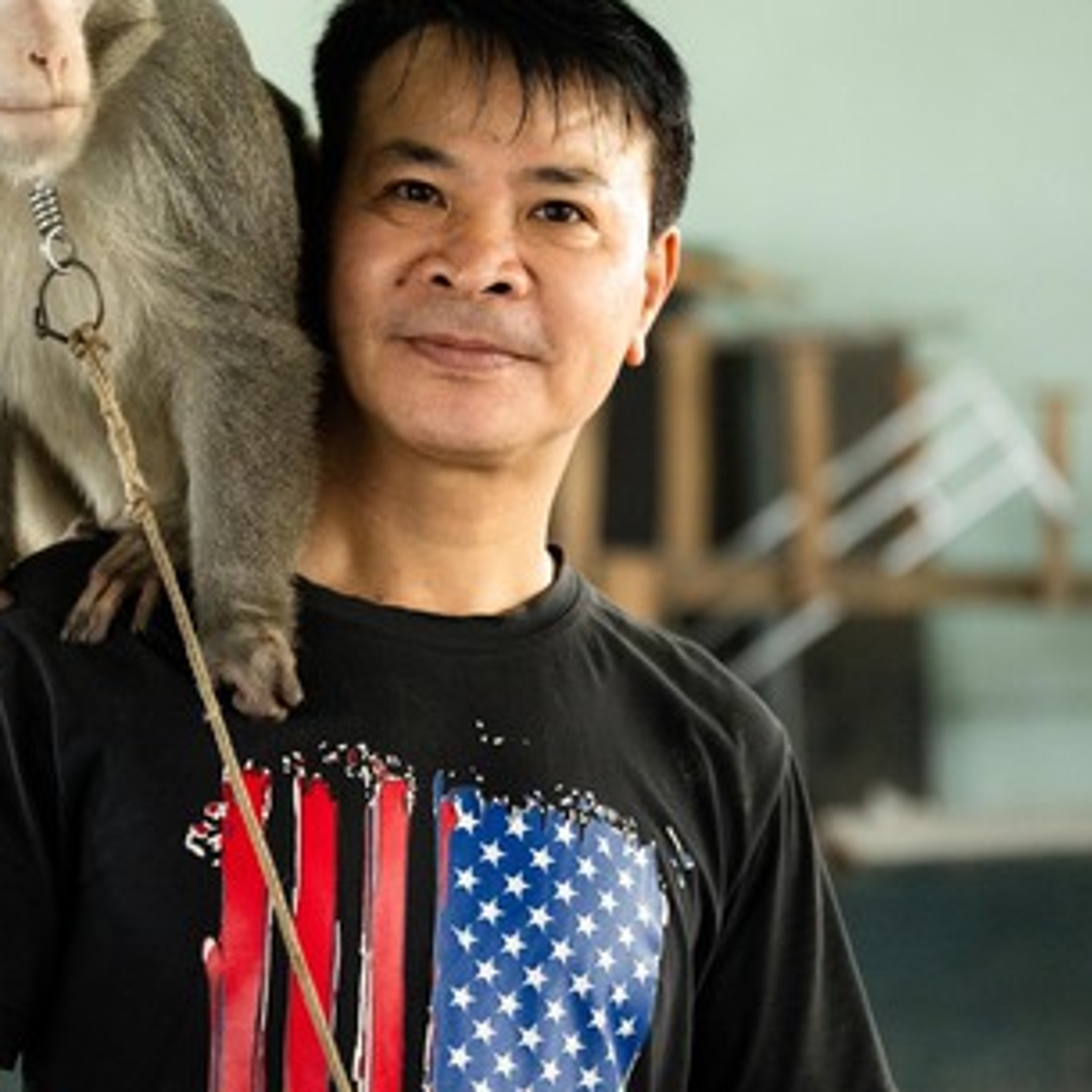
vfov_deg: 13.9
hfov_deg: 13.9
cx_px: 240
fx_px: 4461
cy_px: 421
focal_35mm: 125
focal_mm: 70
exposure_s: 1/200
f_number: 2.8
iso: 2000
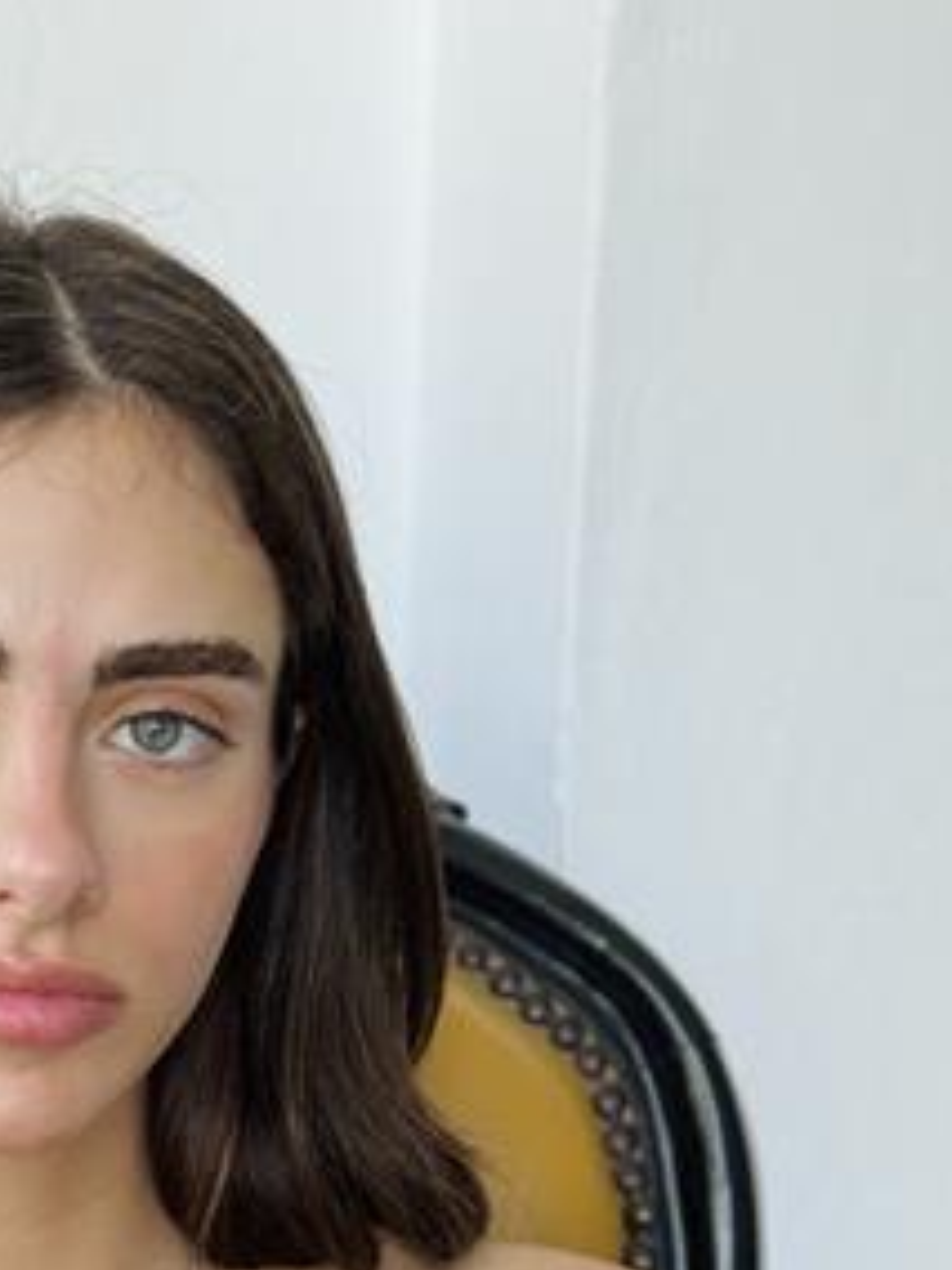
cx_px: 223
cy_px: 1147
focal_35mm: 90
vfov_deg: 21.3
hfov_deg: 16.3
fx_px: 3300
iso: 125
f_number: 1.78
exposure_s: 1/60
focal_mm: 6.76
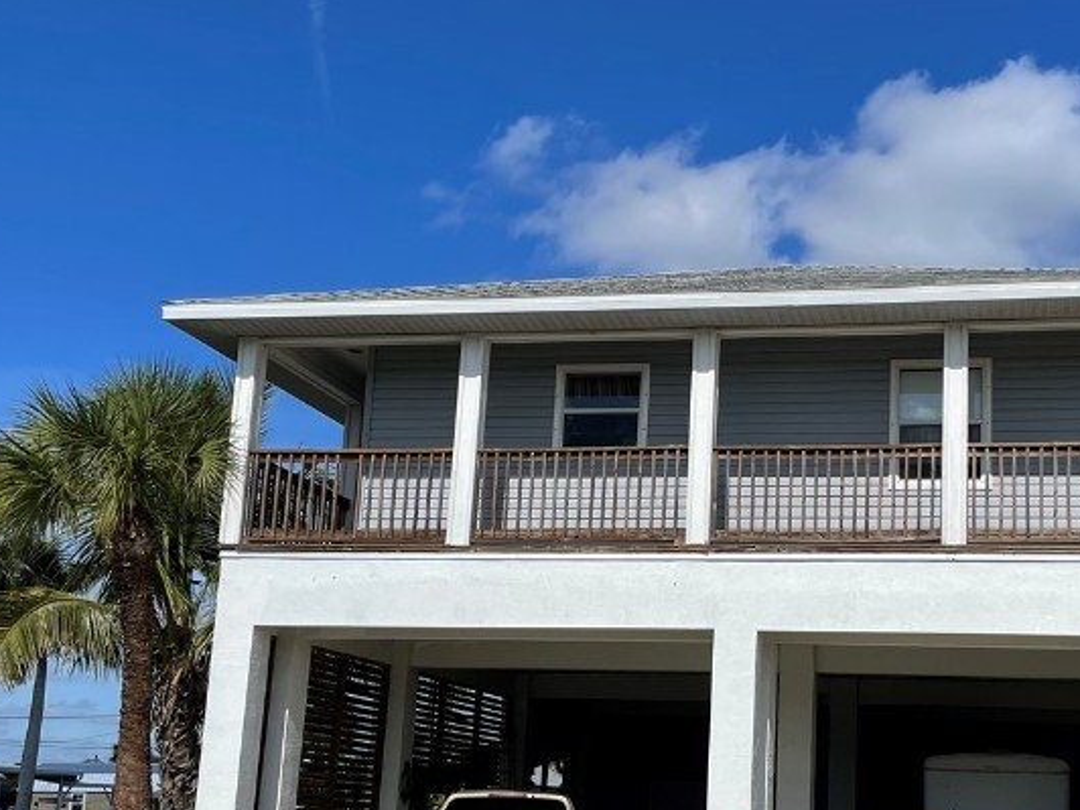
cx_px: 749
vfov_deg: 29.0
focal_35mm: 50
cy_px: 508
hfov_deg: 37.6
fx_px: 1560
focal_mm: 4.2
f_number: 1.6
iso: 32
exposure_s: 1/6494
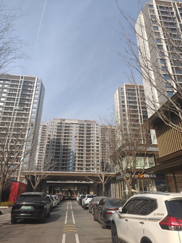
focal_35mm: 23
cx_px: 91
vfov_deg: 73.9
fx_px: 161
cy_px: 122
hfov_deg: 58.9
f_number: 1.6
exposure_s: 1/2292
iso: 51
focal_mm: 7.62
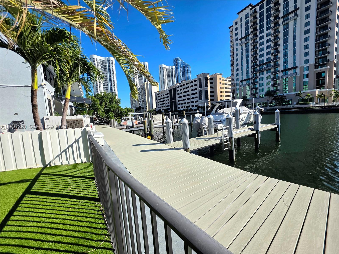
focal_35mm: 13
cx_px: 170
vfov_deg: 89.9
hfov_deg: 106.2
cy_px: 127
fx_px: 127
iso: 40
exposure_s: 1/3333
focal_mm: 2.2
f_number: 1.9
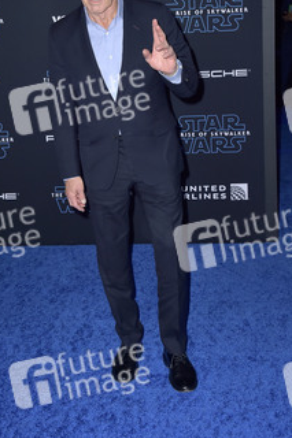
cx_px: 120
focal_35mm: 55
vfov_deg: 36.1
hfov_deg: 24.6
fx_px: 670
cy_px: 171
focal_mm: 44
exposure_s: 1/250
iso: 500
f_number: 7.1
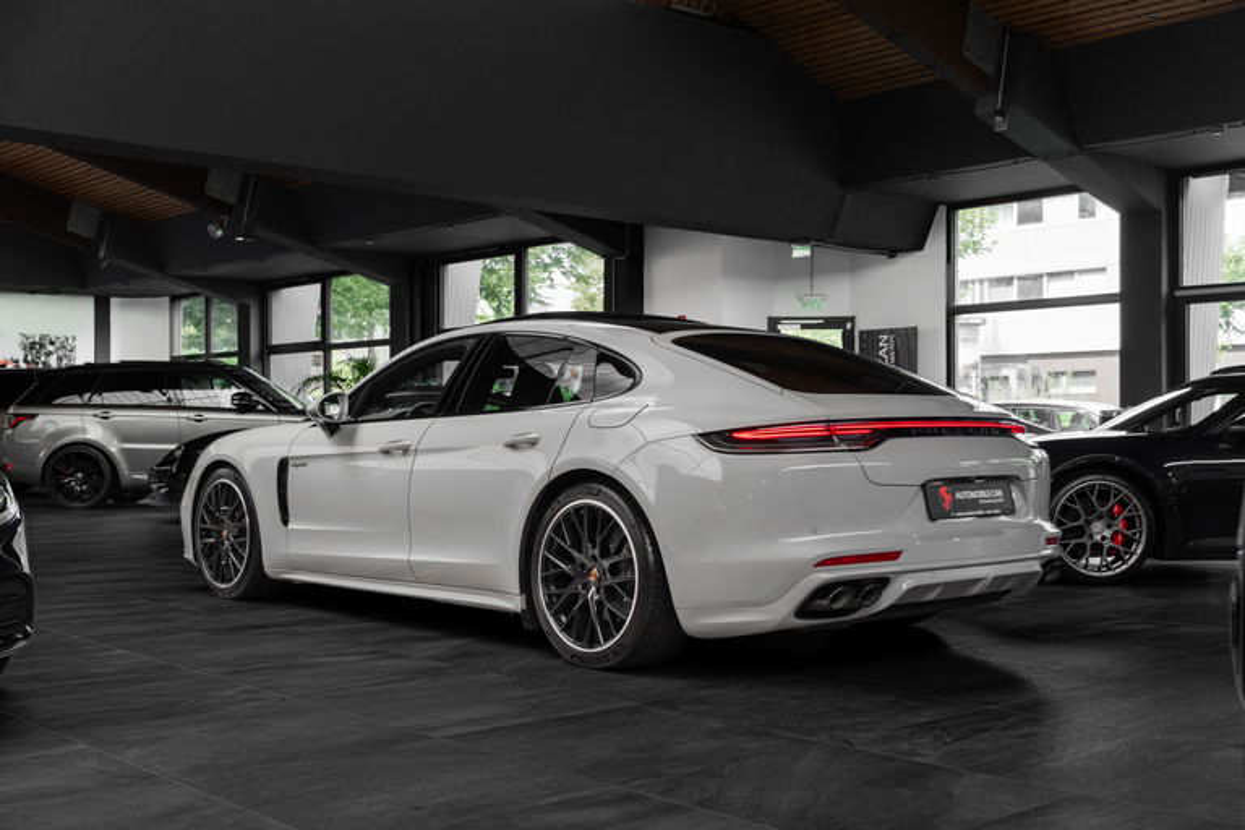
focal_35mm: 40
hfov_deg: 47.9
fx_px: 1401
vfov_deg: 33.0
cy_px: 415
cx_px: 622
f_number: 2.8
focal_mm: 27
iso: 400
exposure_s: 1/125
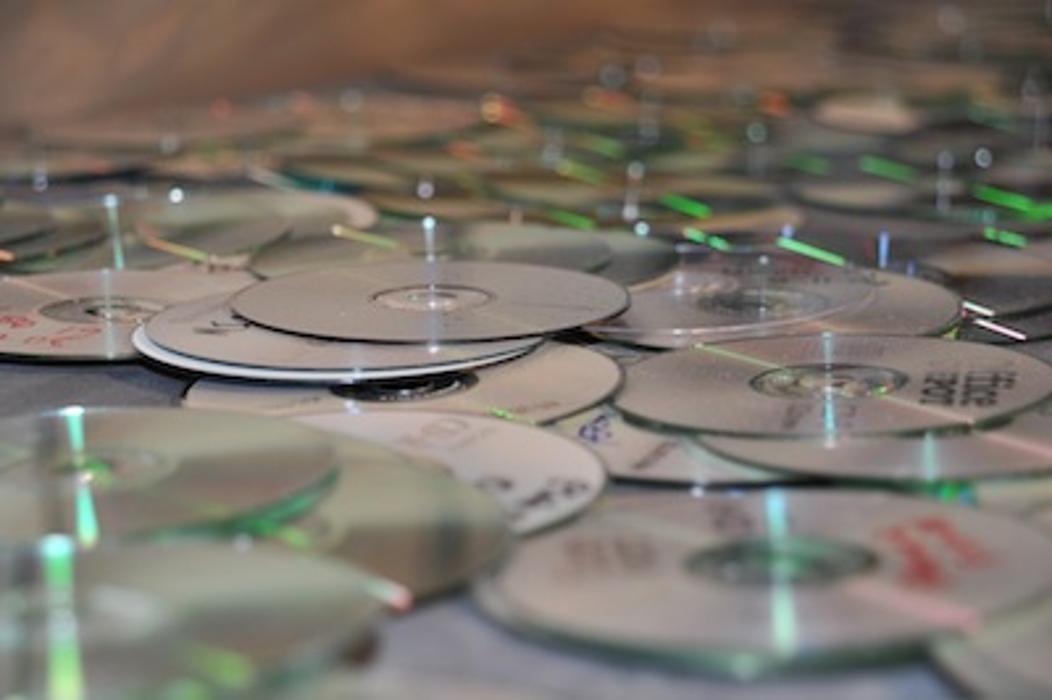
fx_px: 3270
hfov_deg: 18.3
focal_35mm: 112
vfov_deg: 12.2
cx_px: 526
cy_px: 350
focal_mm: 112
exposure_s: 1/60
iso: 200
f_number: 5.6
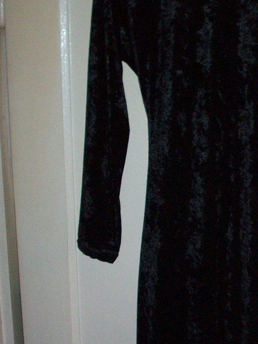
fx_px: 676
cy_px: 234
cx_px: 205
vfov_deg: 28.3
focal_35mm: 68
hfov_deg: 21.4
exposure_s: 1/64
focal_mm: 6.2
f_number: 2.8
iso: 200
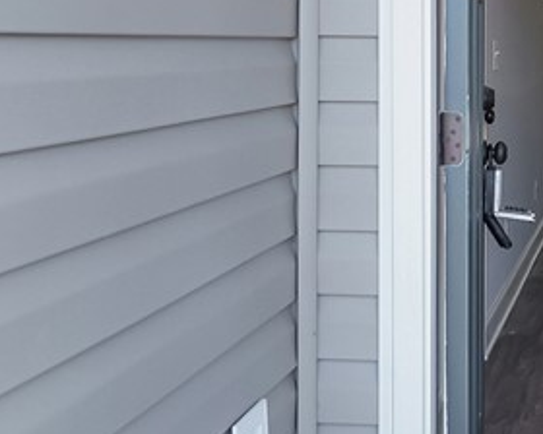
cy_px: 60
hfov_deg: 24.6
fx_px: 1109
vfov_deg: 21.8
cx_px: 672
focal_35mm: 69
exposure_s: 1/50
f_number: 10
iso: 320
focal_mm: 19
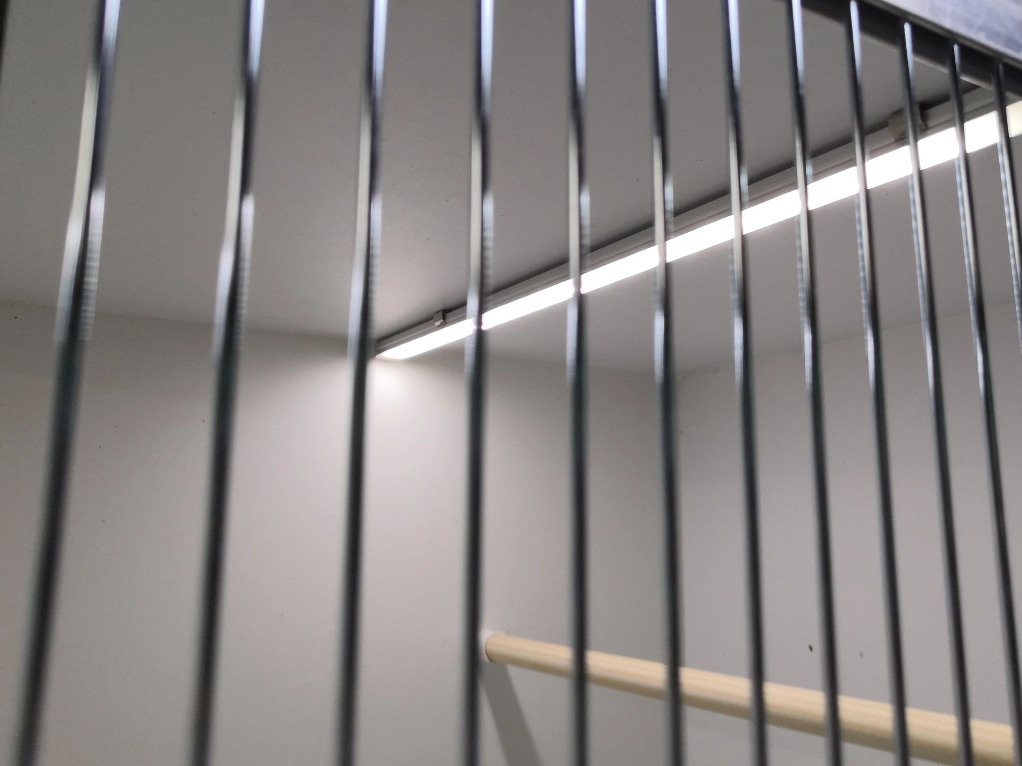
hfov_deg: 56.6
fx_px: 945
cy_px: 341
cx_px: 575
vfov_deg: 44.1
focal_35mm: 32
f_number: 1.8
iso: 64
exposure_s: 1/50
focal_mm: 3.95
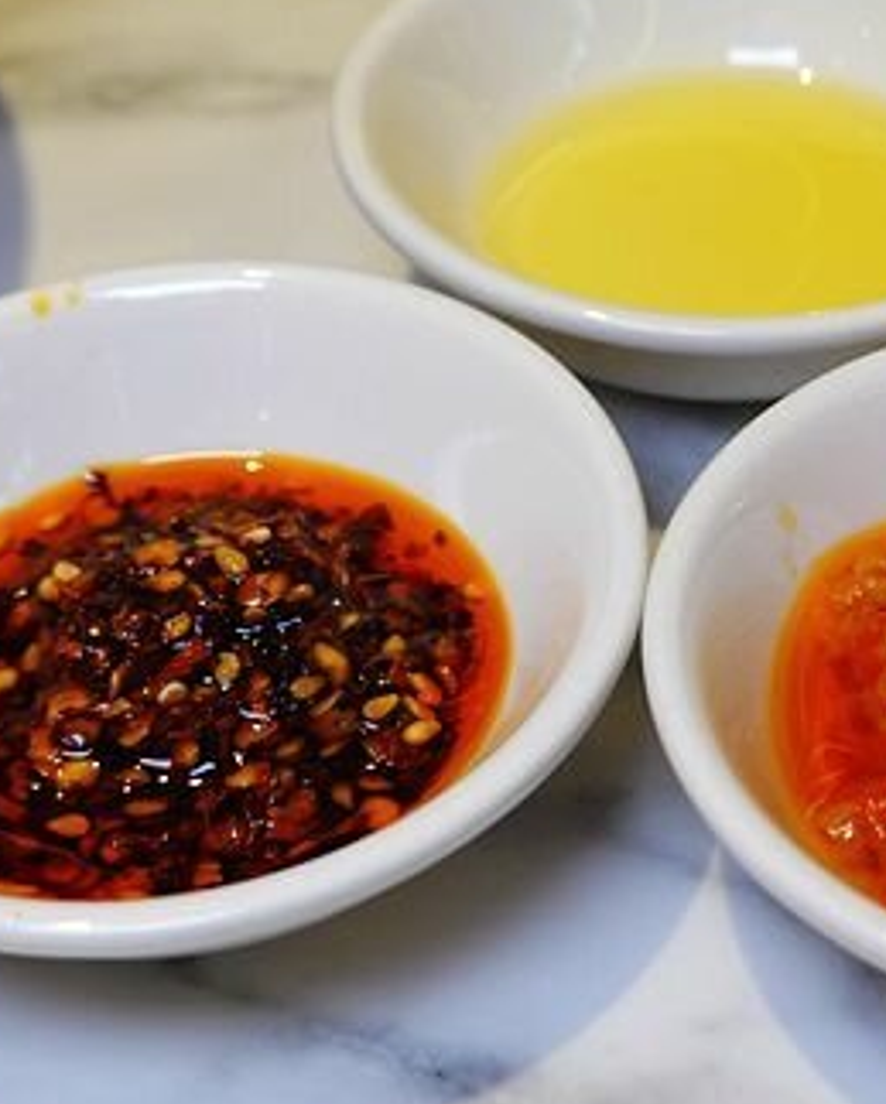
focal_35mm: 83
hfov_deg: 18.4
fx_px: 2717
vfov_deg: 23.0
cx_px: 677
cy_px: 477
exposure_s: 1/60
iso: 125
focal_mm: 16.21
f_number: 4
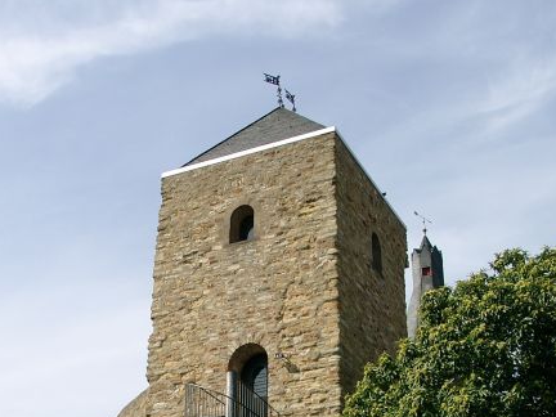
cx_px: 241
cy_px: 363
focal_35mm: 63
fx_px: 1012
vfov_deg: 22.8
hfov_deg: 30.7
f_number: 4
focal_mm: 7.13
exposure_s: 1/769
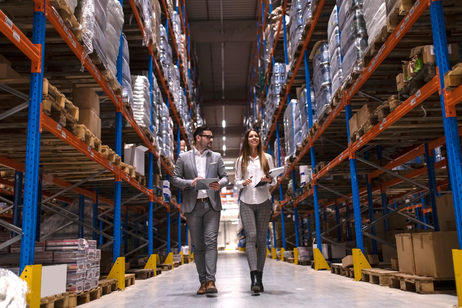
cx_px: 231
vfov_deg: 37.9
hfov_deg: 54.4
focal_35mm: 35
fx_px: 449
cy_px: 154
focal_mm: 35
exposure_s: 1/250
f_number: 1.4
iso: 640
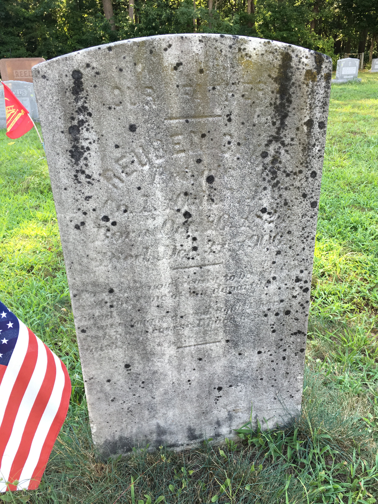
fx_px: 422
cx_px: 189
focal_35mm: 29
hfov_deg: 48.2
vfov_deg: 61.7
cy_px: 252
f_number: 2.2
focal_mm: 4.15
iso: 32
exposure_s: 1/120
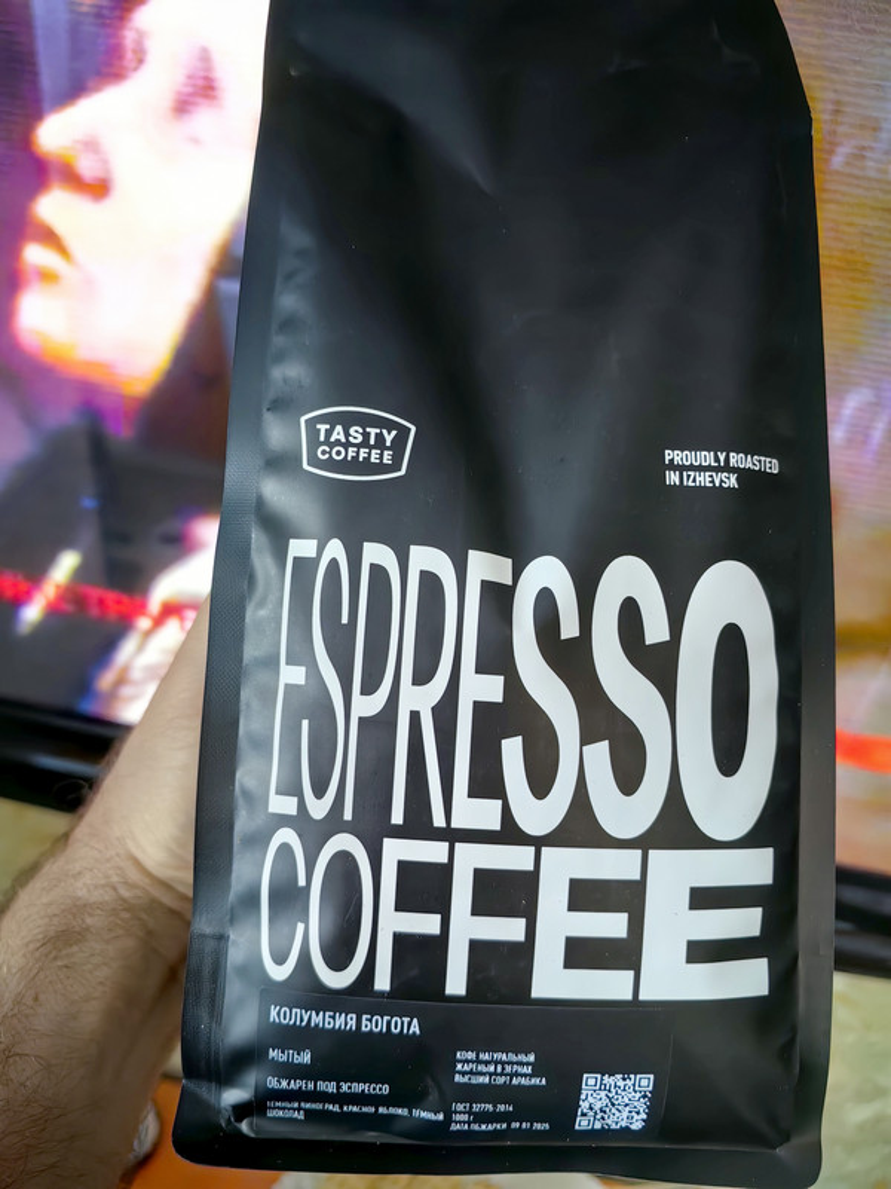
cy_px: 594
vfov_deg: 65.3
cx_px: 446
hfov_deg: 51.4
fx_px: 927
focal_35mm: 27
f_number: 2
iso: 320
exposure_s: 1/100
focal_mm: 6.35
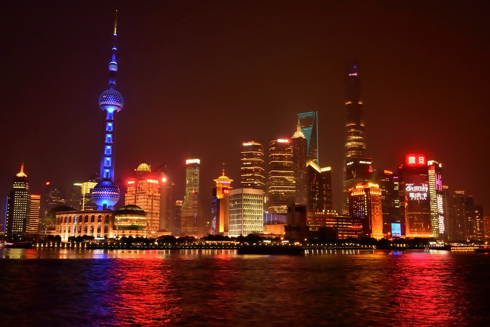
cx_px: 245
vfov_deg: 40.0
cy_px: 164
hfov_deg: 57.2
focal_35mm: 33
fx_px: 449
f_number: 11
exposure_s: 1/1.6
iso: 800
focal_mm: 22
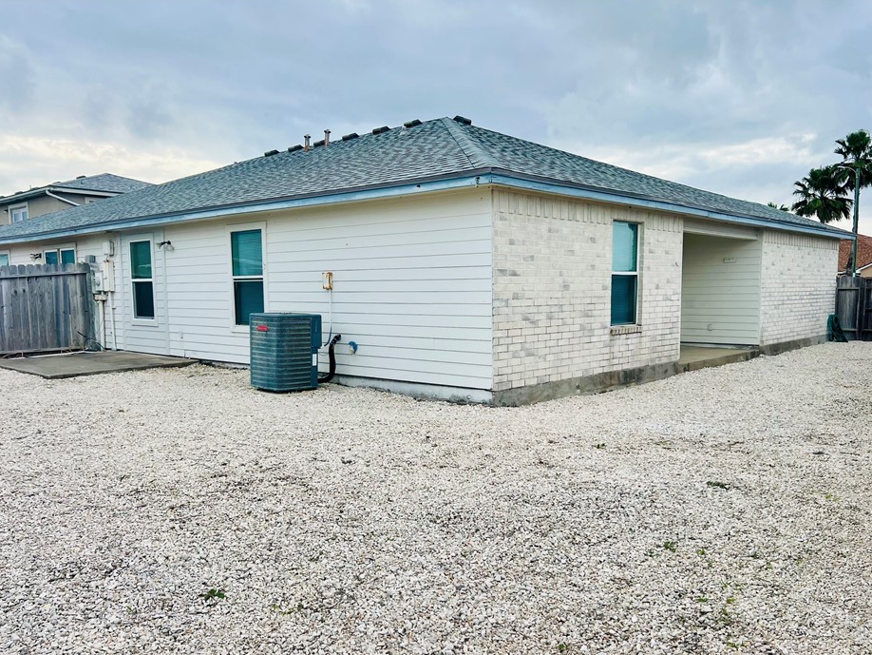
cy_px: 362
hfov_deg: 61.6
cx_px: 464
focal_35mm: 29
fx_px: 731
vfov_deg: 48.2
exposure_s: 1/1779
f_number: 1.5
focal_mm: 5.7
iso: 50
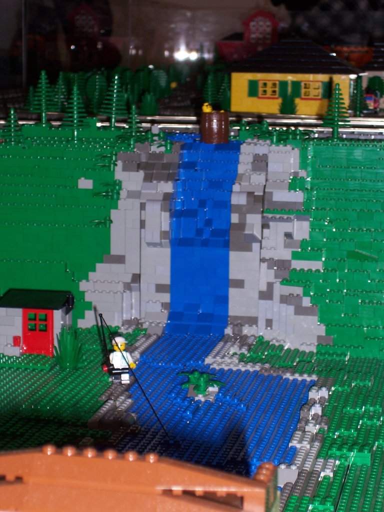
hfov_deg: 14.5
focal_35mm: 102
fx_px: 1509
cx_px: 192
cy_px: 256
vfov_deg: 19.3
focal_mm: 16.8
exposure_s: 1/90
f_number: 4.6
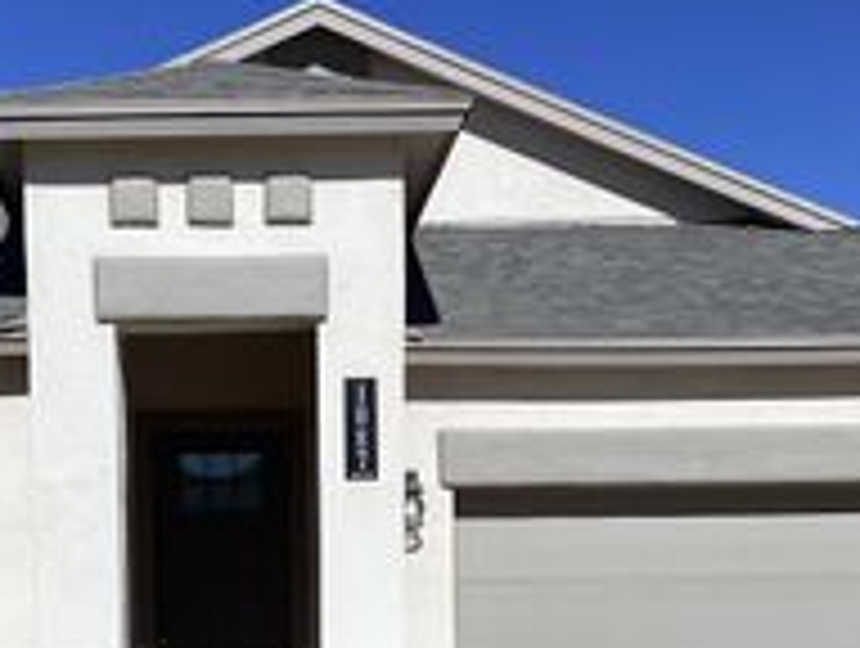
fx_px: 2016
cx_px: 288
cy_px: 727
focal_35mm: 81
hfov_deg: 24.0
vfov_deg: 17.6
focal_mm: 3.3
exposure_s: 1/2915
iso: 25
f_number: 2.4
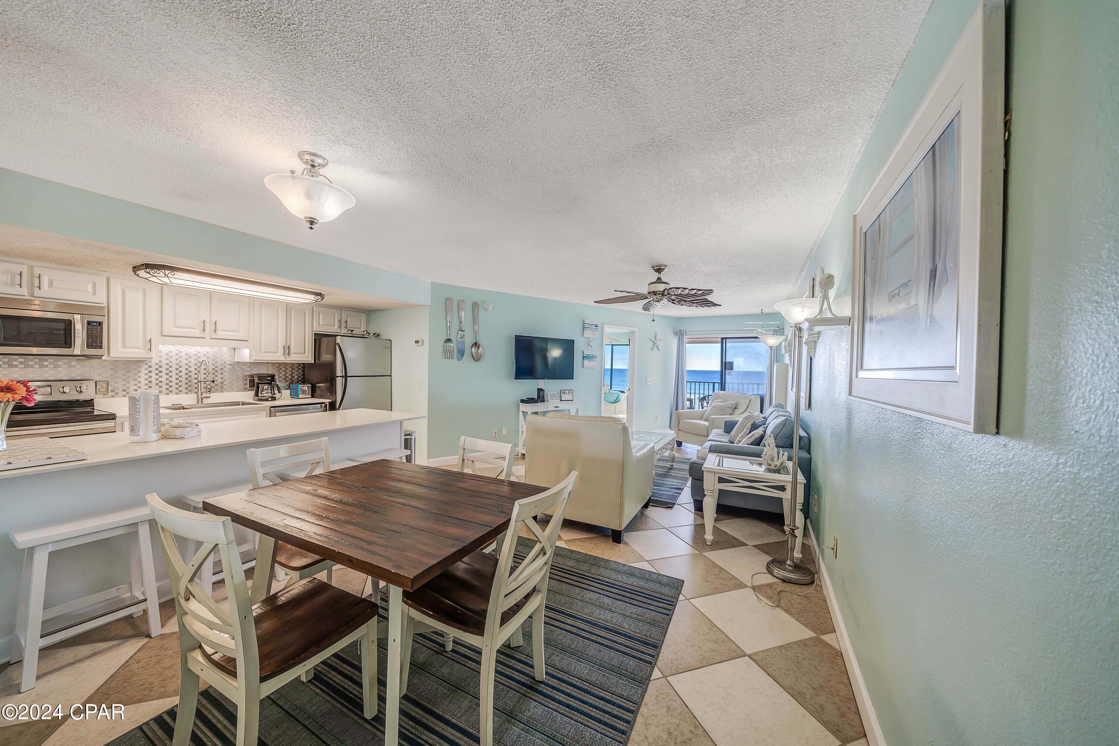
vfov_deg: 90.0
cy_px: 373
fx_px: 373
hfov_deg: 112.6
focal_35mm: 12
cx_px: 560
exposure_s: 1/15
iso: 100
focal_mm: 12
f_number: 5.6
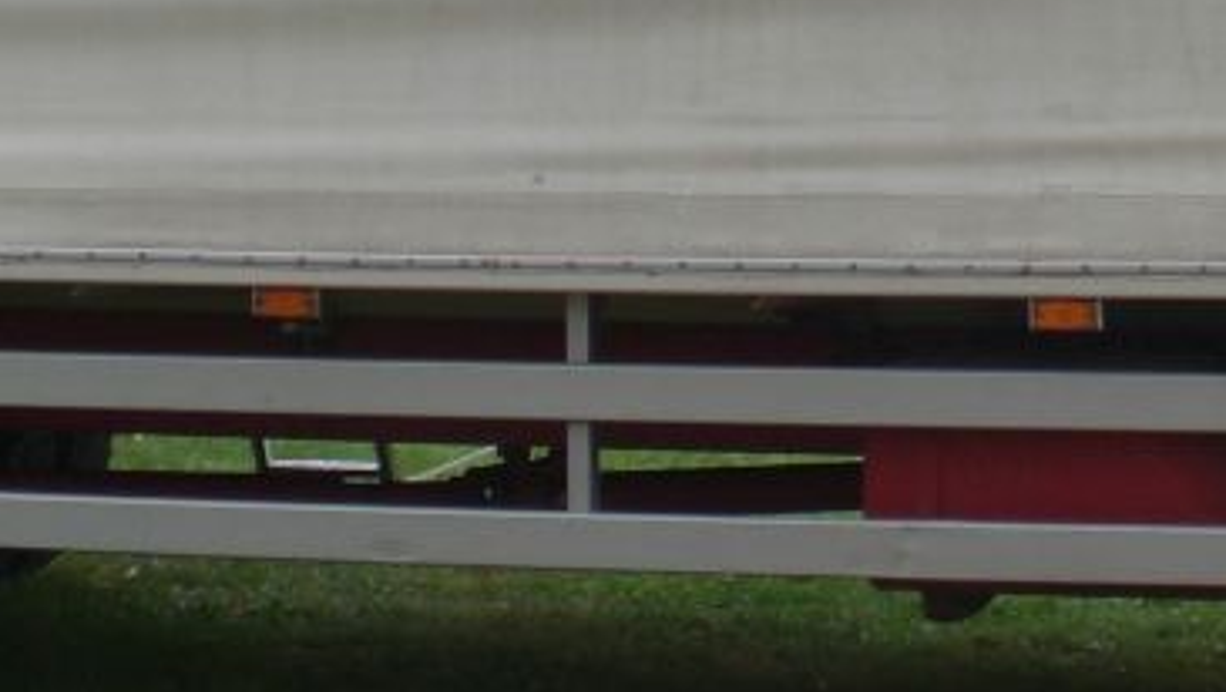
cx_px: 1340
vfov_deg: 10.2
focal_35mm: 116
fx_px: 3774
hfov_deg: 17.8
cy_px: -242
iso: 50
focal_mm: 6.3
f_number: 3.1
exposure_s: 1/80
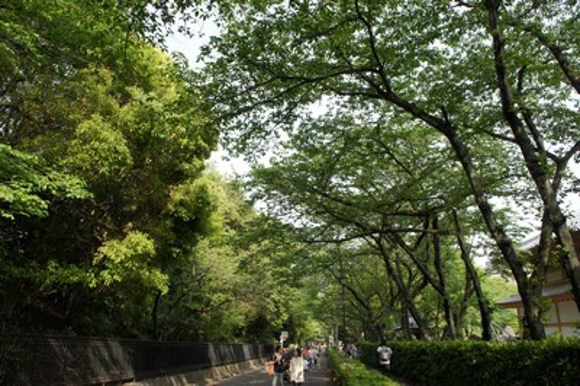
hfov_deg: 67.4
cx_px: 290
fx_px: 435
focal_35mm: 27
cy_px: 193
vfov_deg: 47.9
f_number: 7.1
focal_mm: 18
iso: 200
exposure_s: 1/125
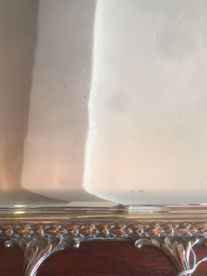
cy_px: 152
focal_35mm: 49
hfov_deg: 29.7
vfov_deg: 38.9
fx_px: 391
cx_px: 115
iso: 80
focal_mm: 4.15
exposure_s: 1/33
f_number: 2.2
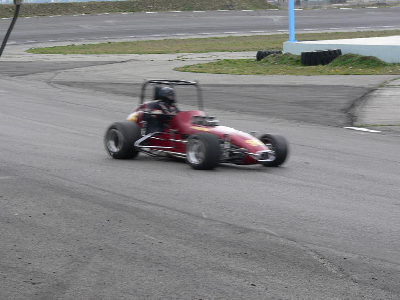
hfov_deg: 18.9
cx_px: 200
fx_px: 1202
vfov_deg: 14.2
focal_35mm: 104
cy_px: 150
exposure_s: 1/160
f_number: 4
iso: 80
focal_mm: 17.2
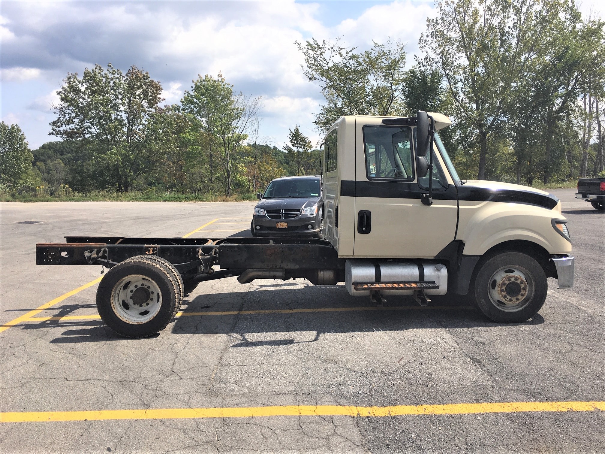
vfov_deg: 48.2
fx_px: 507
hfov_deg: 61.7
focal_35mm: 29
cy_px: 227
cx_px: 302
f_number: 2.2
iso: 25
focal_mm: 4.15
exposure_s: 1/1789
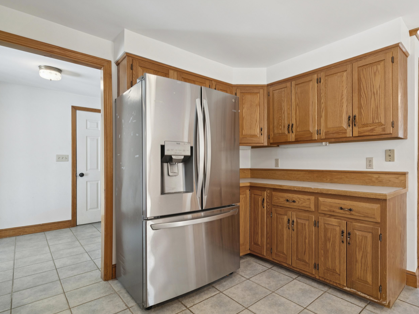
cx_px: 255
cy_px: 165
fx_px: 230
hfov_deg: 83.5
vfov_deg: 68.6
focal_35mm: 19
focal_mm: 16
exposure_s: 1/8
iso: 640
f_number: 8
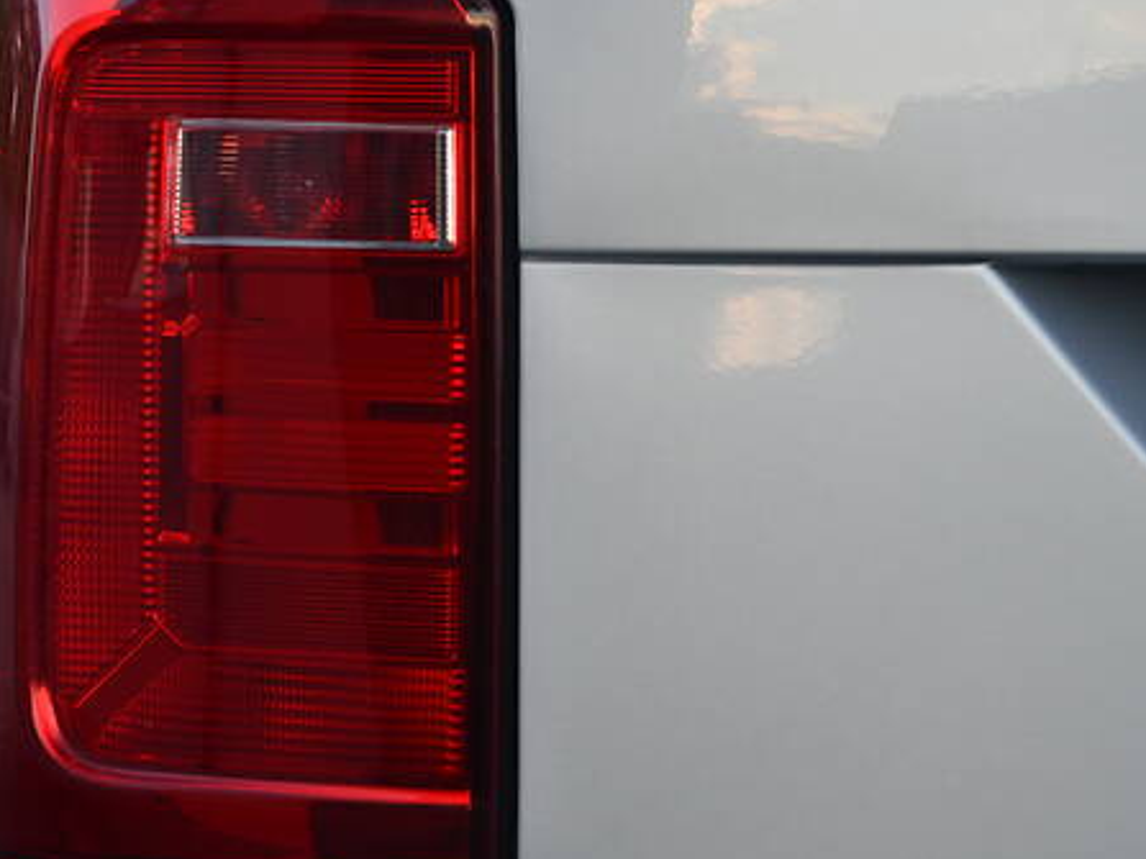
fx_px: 7244
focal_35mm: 219
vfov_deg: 6.8
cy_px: 382
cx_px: 264
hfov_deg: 9.0
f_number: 5.6
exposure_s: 1/125
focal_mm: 85
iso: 400
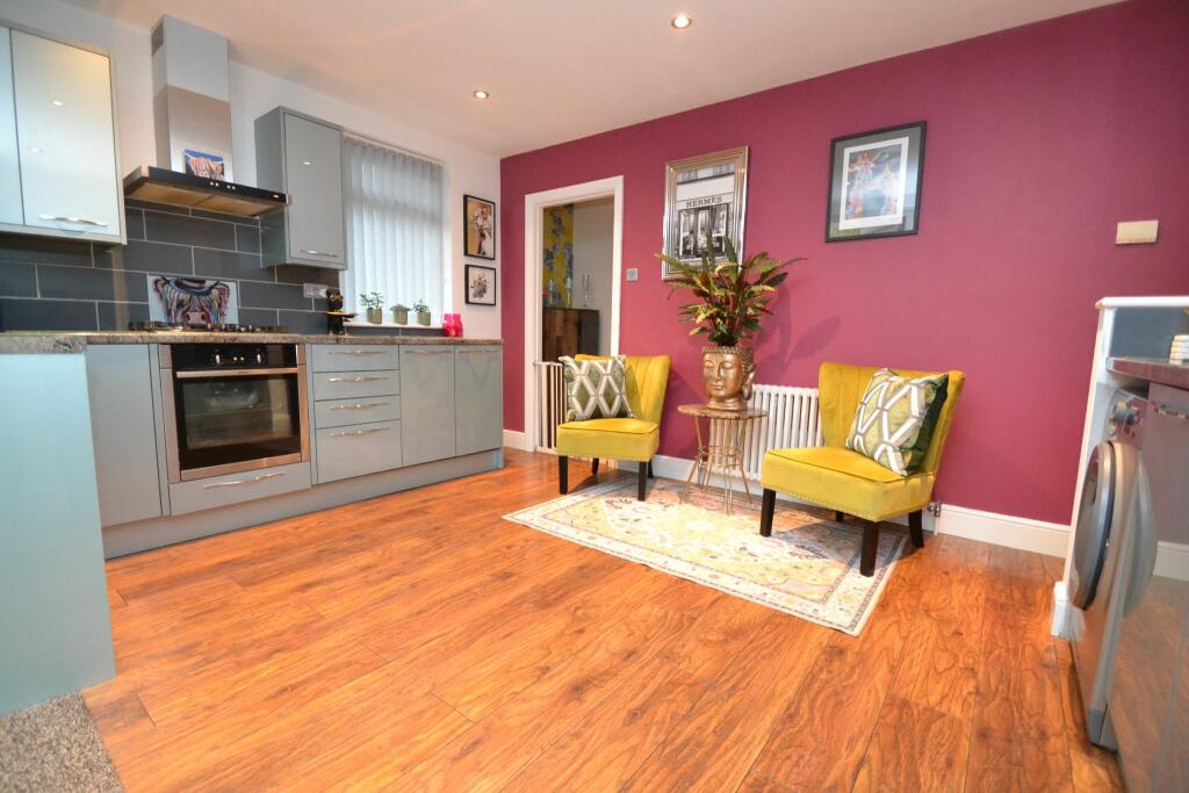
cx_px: 594
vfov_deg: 77.3
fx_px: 495
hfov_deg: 100.4
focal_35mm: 15
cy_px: 396
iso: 3200
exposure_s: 1/60
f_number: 3.5
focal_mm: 10
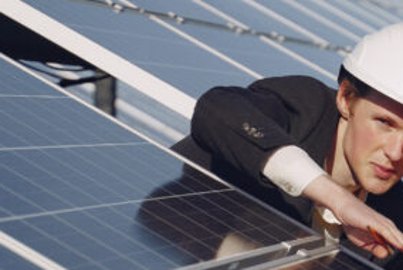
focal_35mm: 270
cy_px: 235
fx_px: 3026
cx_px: 71
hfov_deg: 7.6
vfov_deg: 5.1
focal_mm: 75
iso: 500
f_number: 4
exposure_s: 1/8000
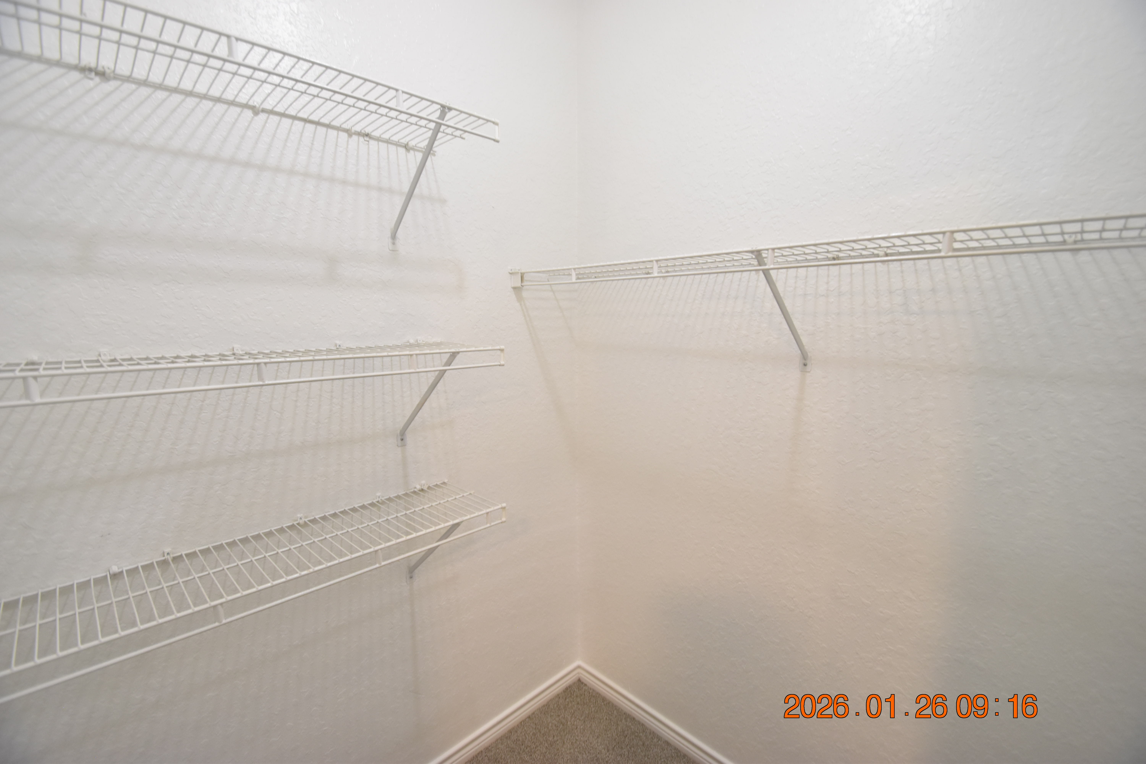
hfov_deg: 100.4
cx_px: 573
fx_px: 477
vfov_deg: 77.3
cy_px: 382
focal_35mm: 15
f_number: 3.5
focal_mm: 10
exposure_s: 1/30
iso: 800
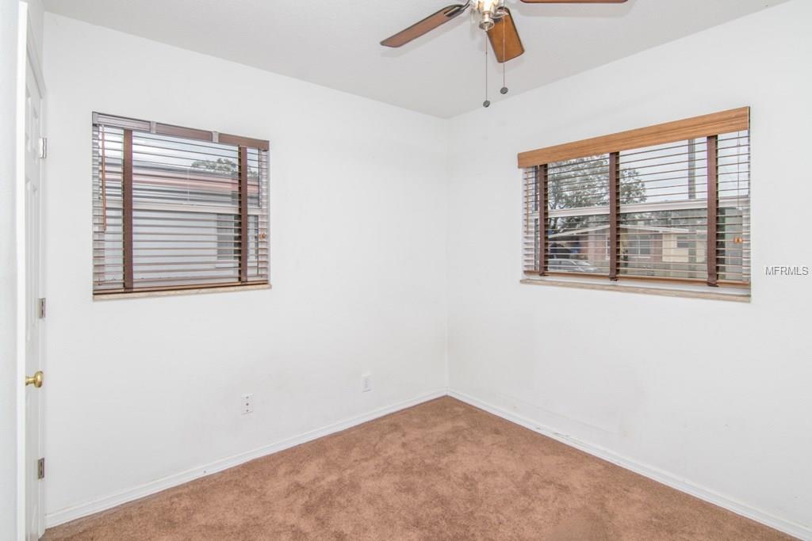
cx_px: 406
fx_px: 372
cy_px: 270
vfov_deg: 72.1
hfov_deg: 95.0
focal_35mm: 16
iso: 640
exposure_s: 1/160
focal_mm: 11
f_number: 7.1
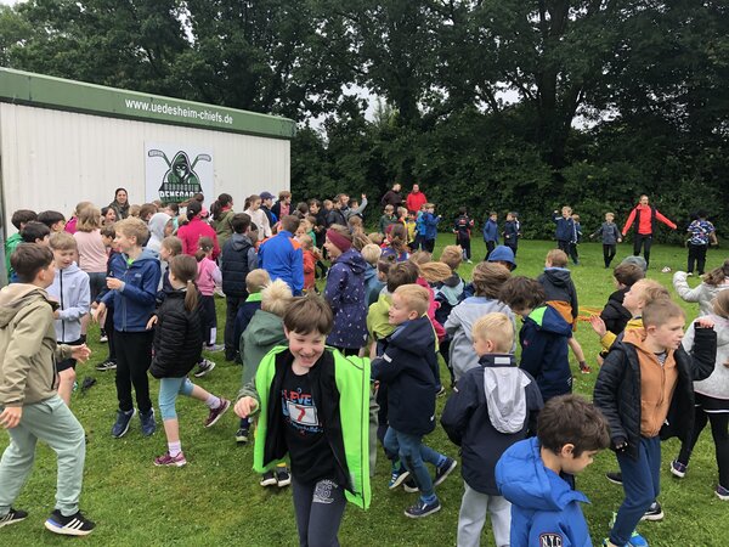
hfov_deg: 63.4
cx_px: 364
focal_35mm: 28
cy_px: 274
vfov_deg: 49.7
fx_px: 590
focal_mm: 3.99
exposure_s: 1/130
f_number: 1.8
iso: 20
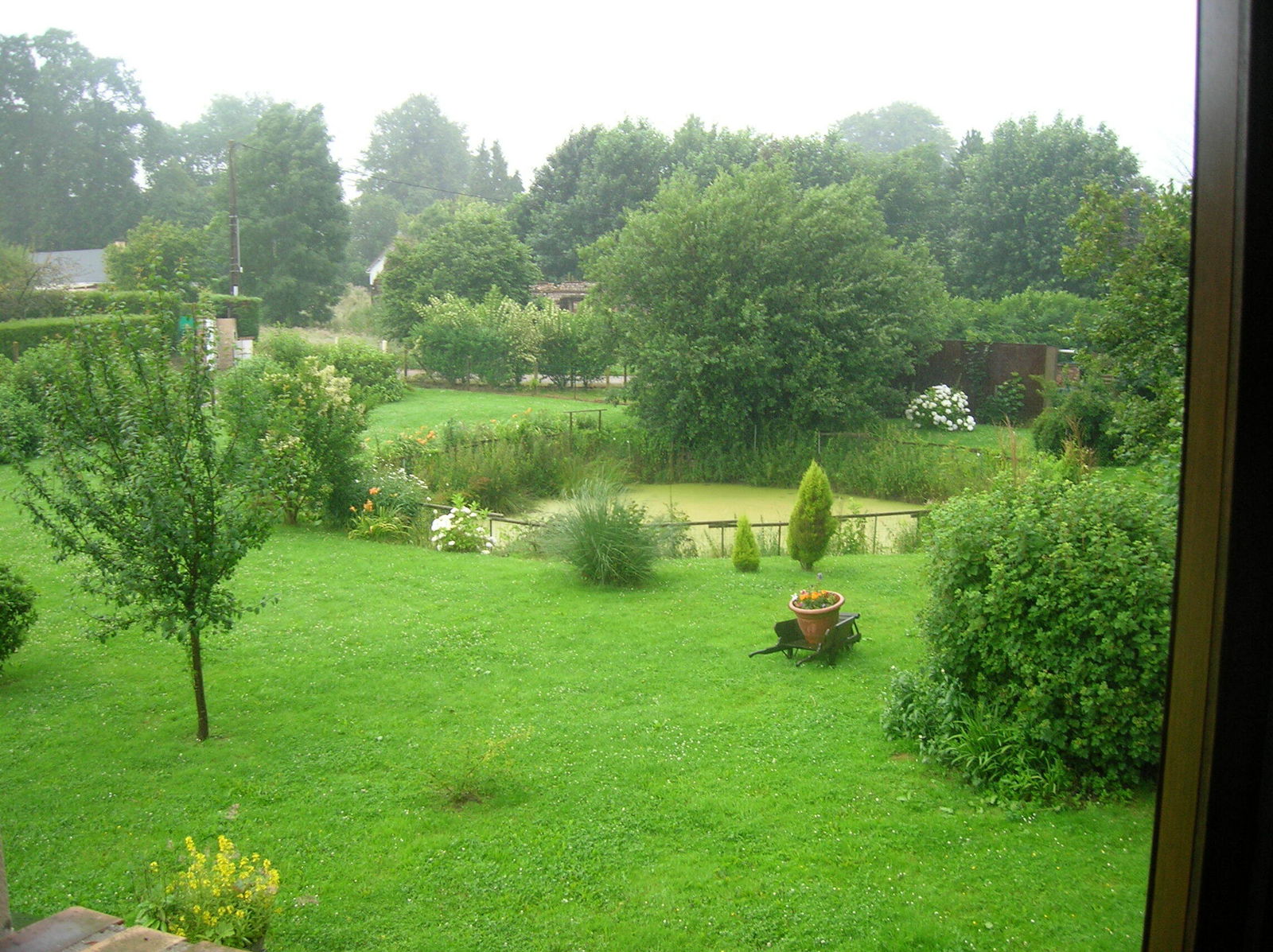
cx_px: 636
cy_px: 476
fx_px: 1249
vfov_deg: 41.7
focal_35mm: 34
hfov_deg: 54.0
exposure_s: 1/35.3
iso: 50
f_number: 2.9
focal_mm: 5.7
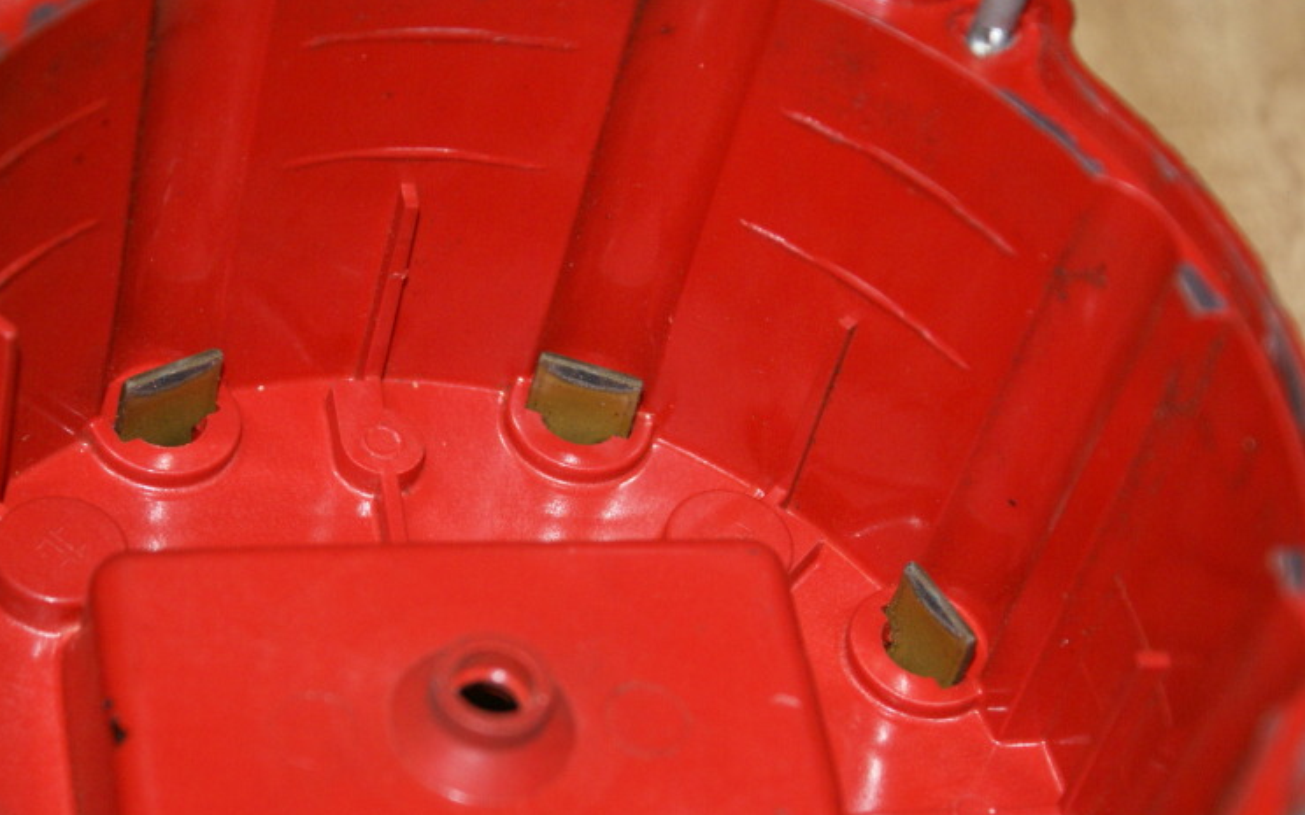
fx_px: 4090
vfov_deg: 11.4
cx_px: 605
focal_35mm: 115
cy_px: 448
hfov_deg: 18.1
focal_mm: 70
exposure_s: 1/125
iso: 400
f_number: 5.6
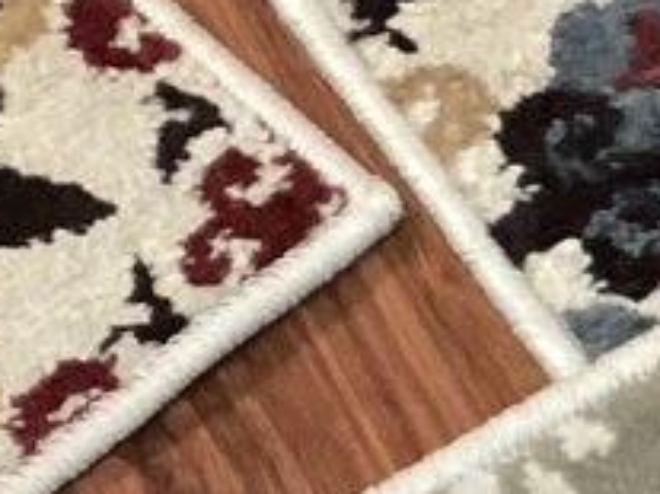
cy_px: 476
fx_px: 4326
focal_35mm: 227
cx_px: 1140
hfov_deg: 8.4
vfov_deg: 6.5
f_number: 2.4
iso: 320
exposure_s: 1/40
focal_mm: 3.3
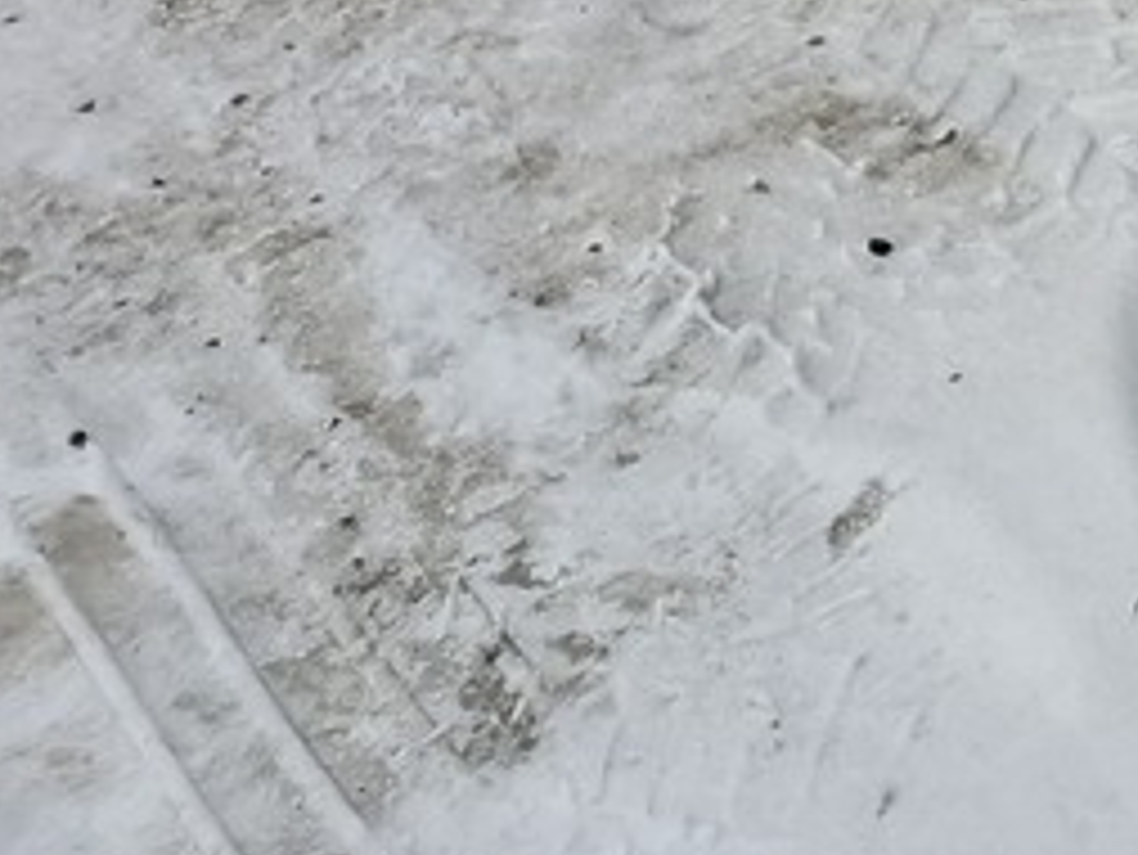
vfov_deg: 9.4
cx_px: 2011
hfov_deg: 13.6
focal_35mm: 131
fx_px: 4309
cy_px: -1544
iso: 50
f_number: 1.8
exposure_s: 1/303
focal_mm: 5.54
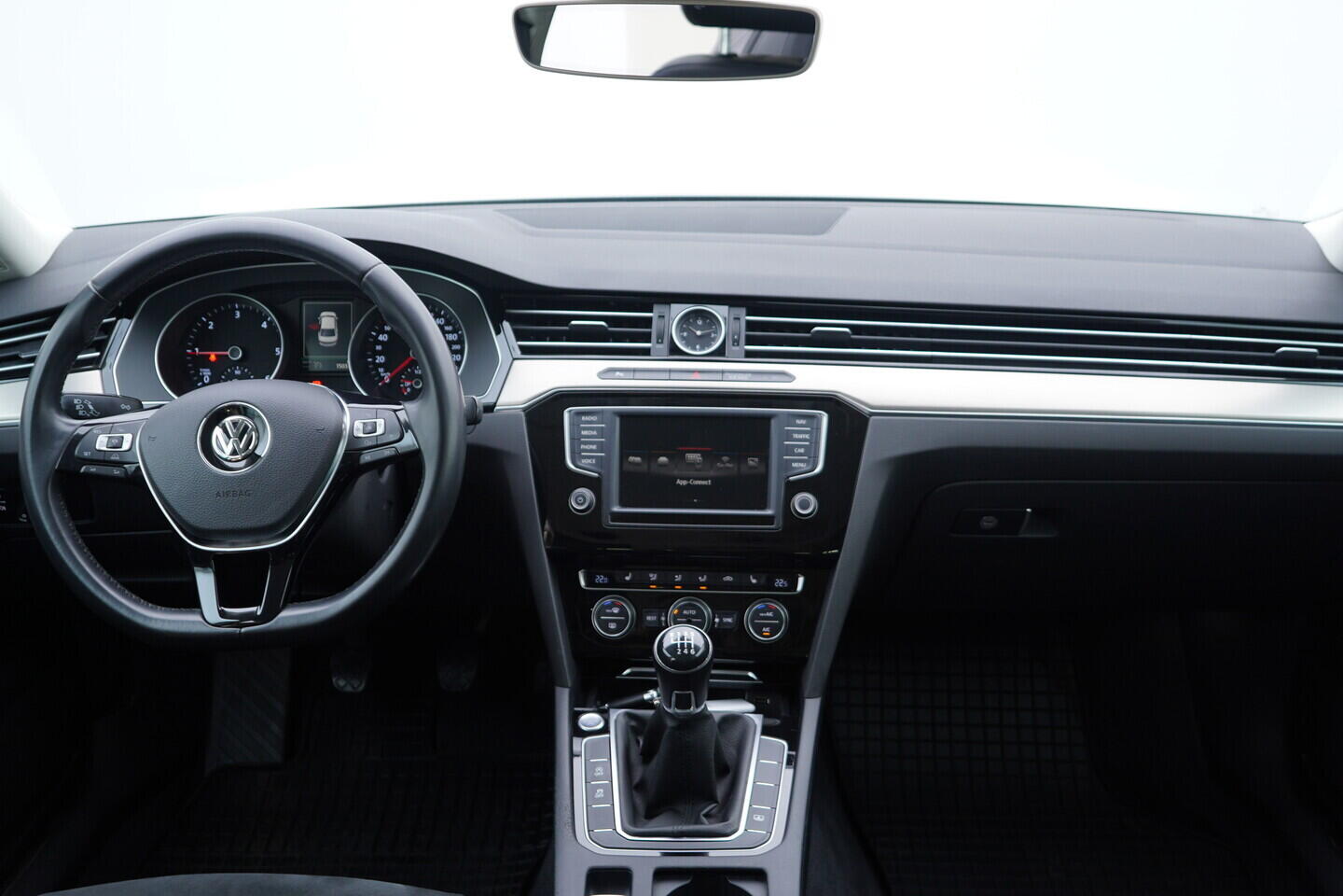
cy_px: 448
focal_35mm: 36
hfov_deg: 53.1
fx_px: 1343
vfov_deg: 36.9
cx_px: 672
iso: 160
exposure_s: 1/40
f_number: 2.8
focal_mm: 24
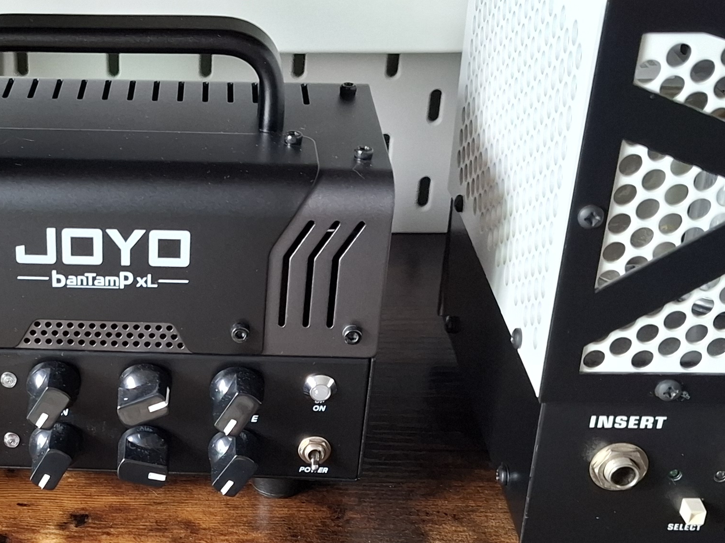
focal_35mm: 62
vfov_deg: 23.4
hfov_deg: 30.2
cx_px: 107
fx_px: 1298
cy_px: 395
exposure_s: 1/33
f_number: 1.8
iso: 400
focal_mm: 5.54
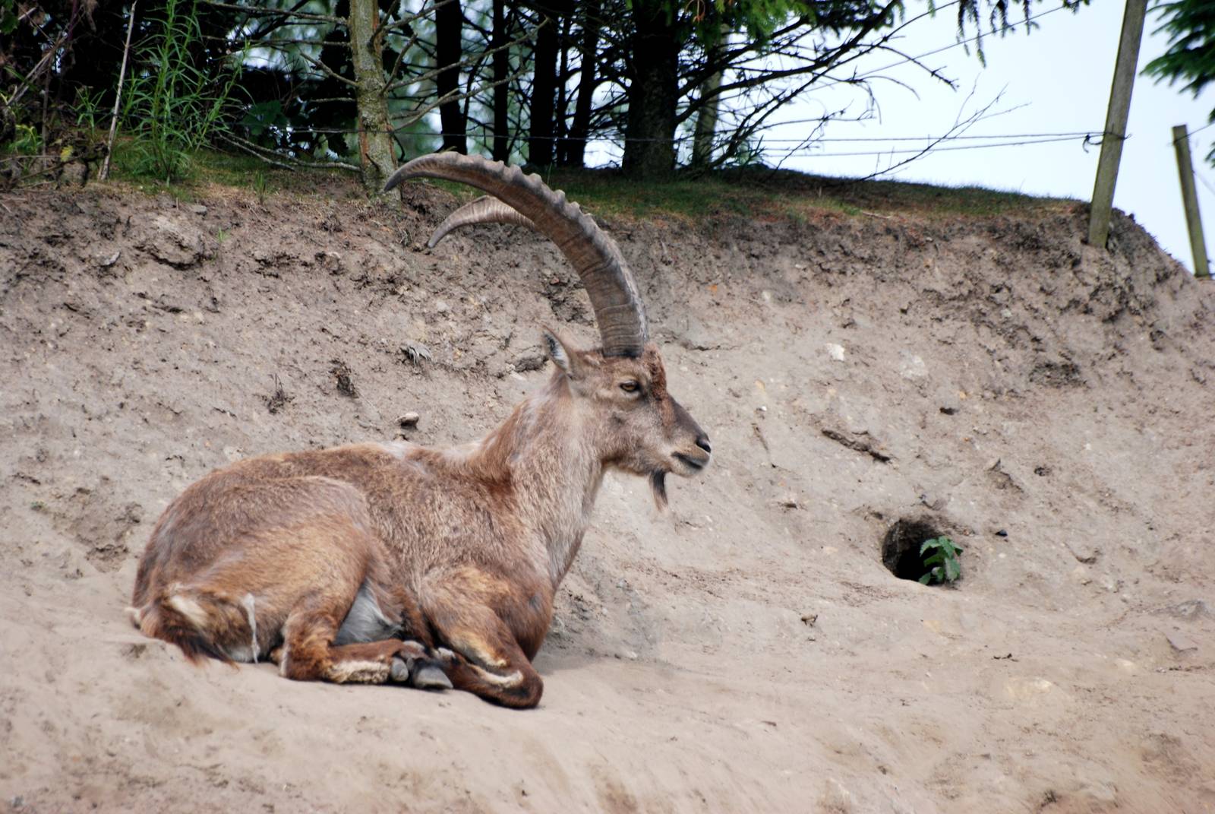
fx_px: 15205
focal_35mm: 450
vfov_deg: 3.1
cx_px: 608
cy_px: 407
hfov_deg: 4.6
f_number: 5.6
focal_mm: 300
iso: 200
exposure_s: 1/500
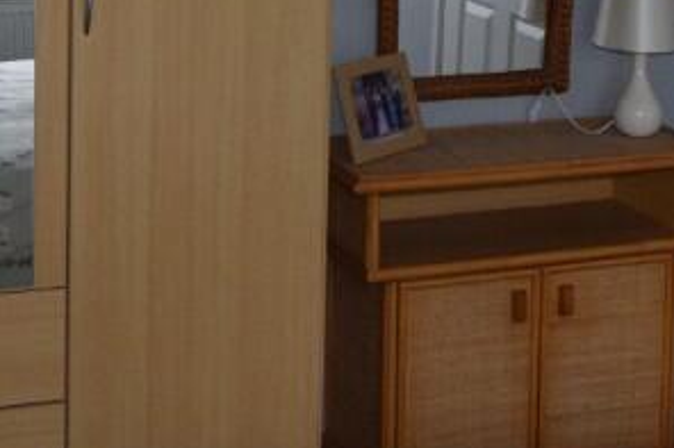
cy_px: -88
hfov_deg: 24.5
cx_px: 362
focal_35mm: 83
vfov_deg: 15.8
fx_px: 1553
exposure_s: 1/100
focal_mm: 16
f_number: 5
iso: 800
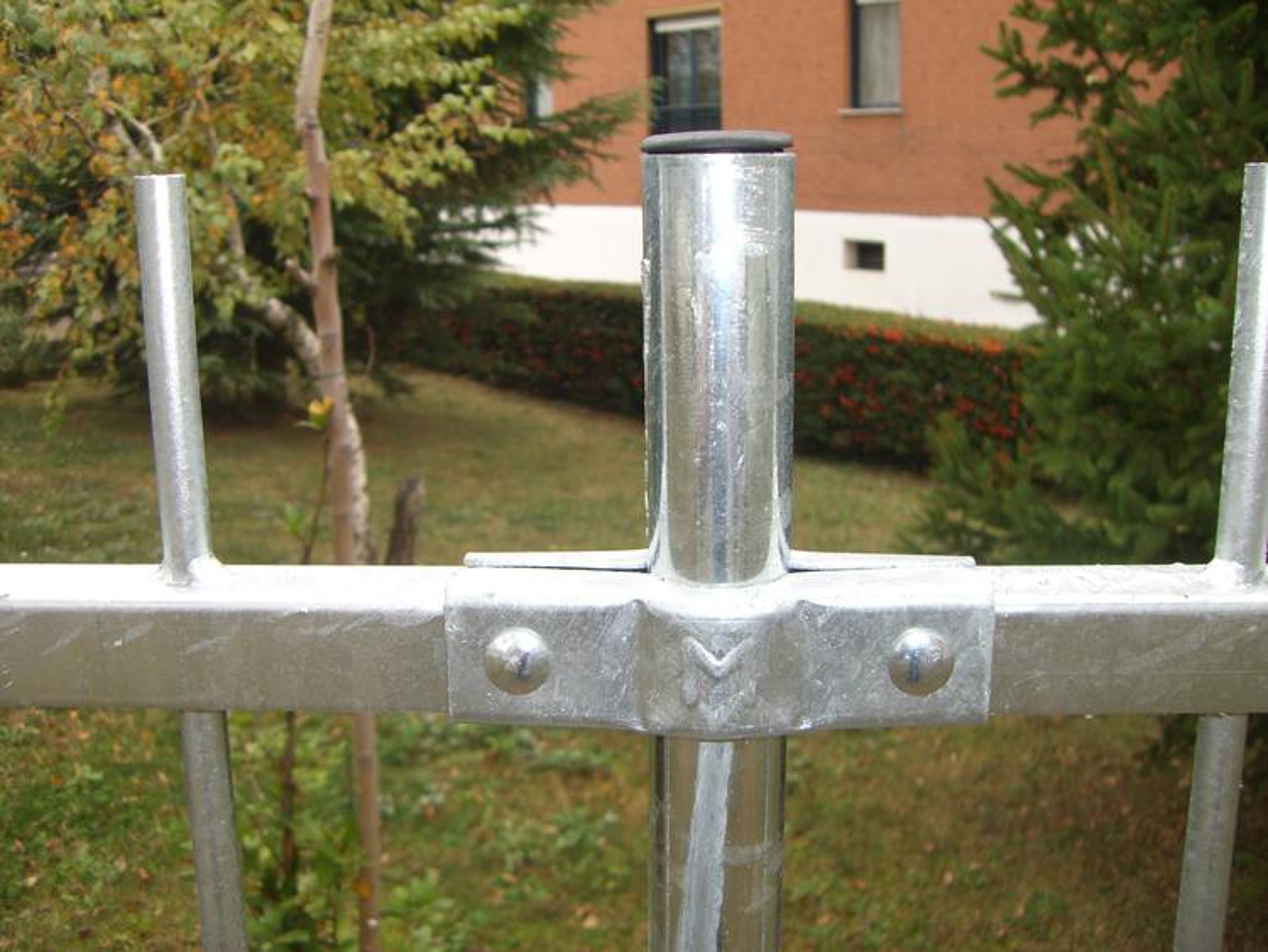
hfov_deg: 49.0
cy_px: 476
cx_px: 634
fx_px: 1392
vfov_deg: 37.7
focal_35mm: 38
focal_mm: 6.2
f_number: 2.7
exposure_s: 1/100
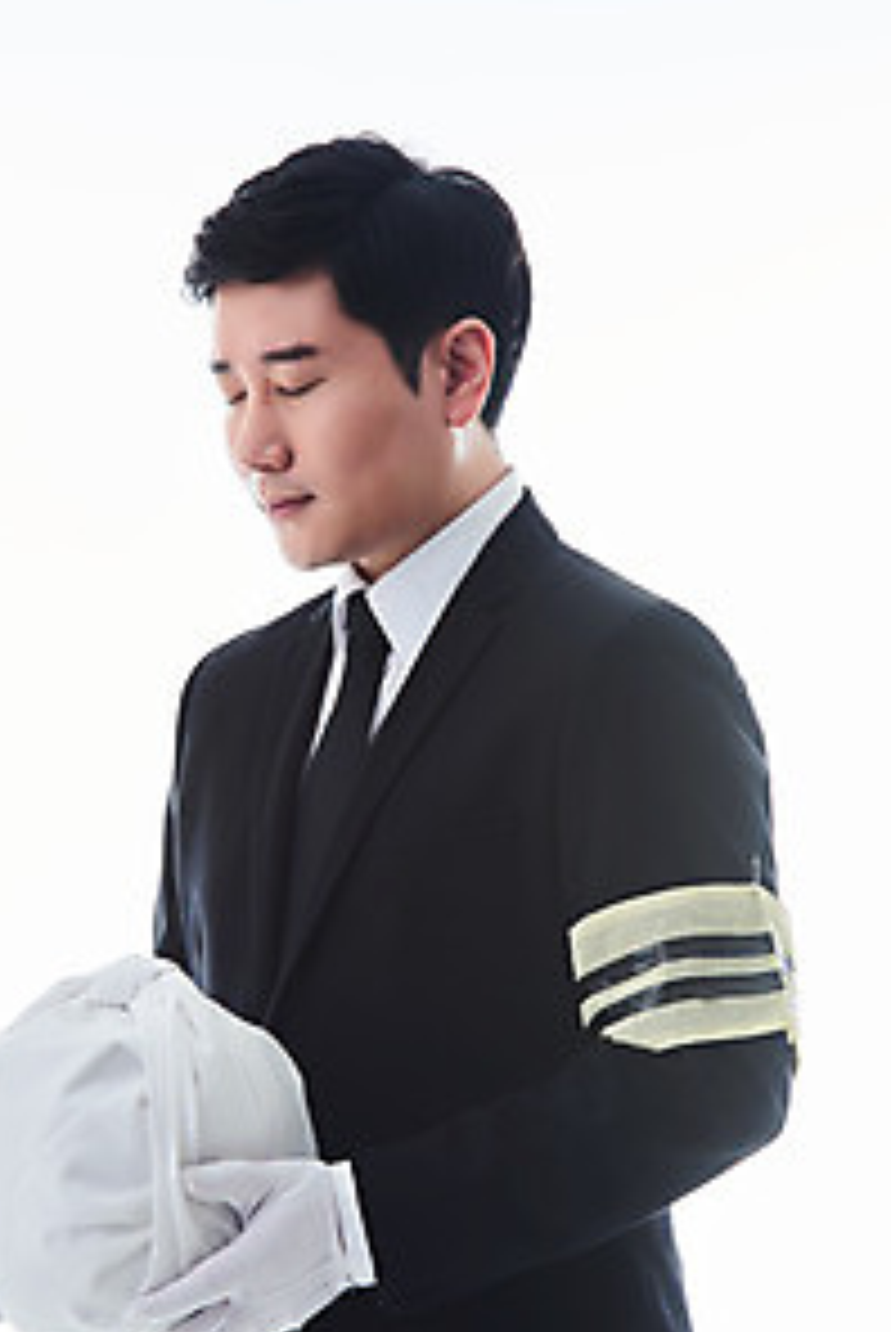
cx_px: 326
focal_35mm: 189
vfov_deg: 10.9
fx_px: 7000
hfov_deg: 7.3
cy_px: 806
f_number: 14
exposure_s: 1/125
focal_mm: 140
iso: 100
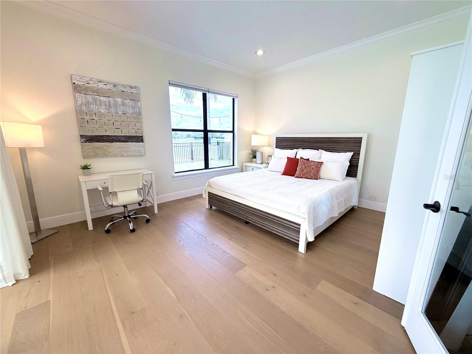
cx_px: 236
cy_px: 177
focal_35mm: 14
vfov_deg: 85.7
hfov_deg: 102.1
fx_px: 191
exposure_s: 1/136
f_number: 2.2
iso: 64
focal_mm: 2.22
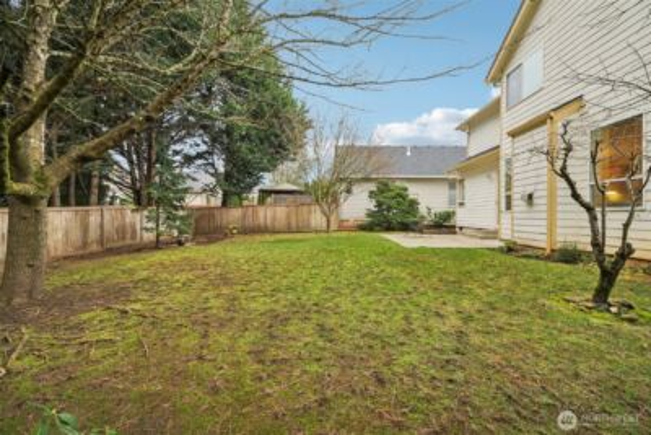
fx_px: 289
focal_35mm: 16
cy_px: 218
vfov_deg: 73.8
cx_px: 326
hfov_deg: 96.7
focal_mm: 16
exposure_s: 1/4
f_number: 8
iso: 400
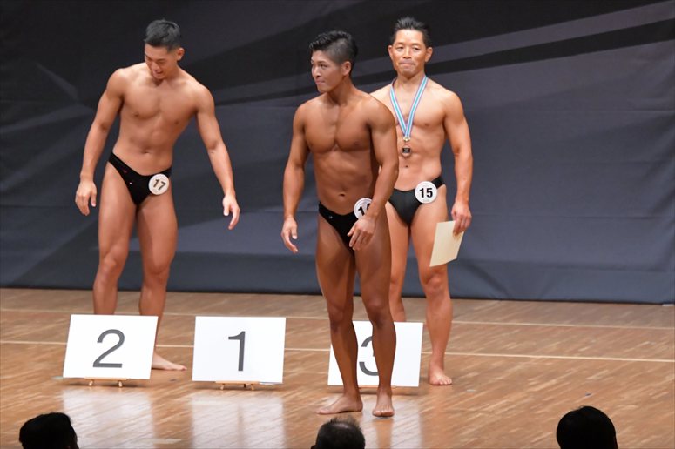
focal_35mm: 270
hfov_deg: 7.6
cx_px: 338
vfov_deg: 5.1
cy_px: 224
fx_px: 5060
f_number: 5.6
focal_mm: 180
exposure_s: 1/400
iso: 8000
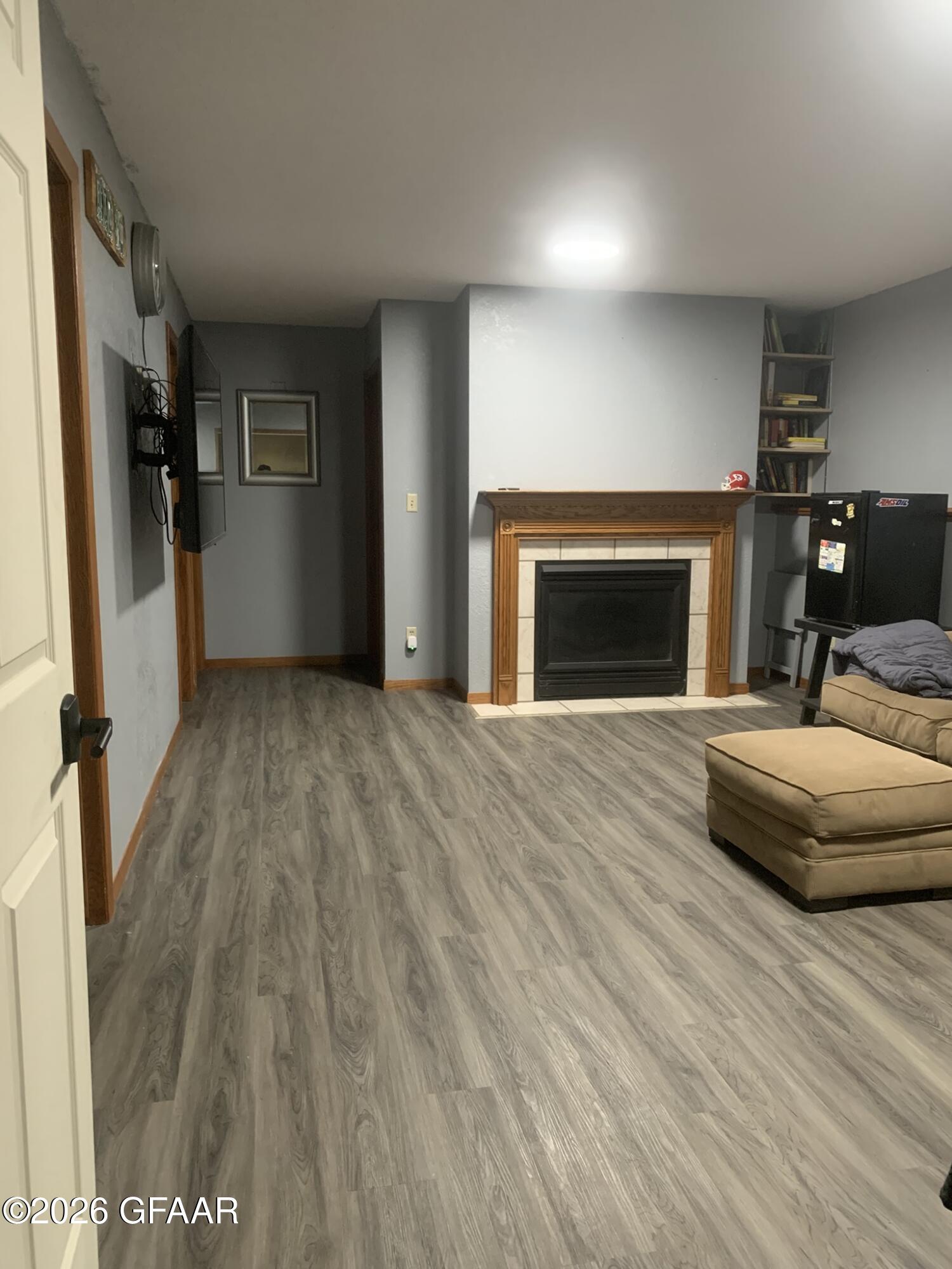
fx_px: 953
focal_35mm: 26
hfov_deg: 53.1
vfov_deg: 67.3
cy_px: 634
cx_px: 476
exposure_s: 1/40
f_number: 1.8
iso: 400
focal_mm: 4.25
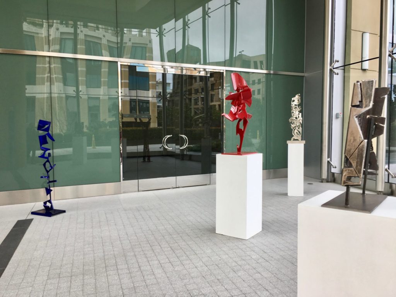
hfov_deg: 61.7
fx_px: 332
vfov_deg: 48.2
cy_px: 148
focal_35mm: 29
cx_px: 198
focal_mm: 4.15
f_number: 2.2
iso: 25
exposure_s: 1/155
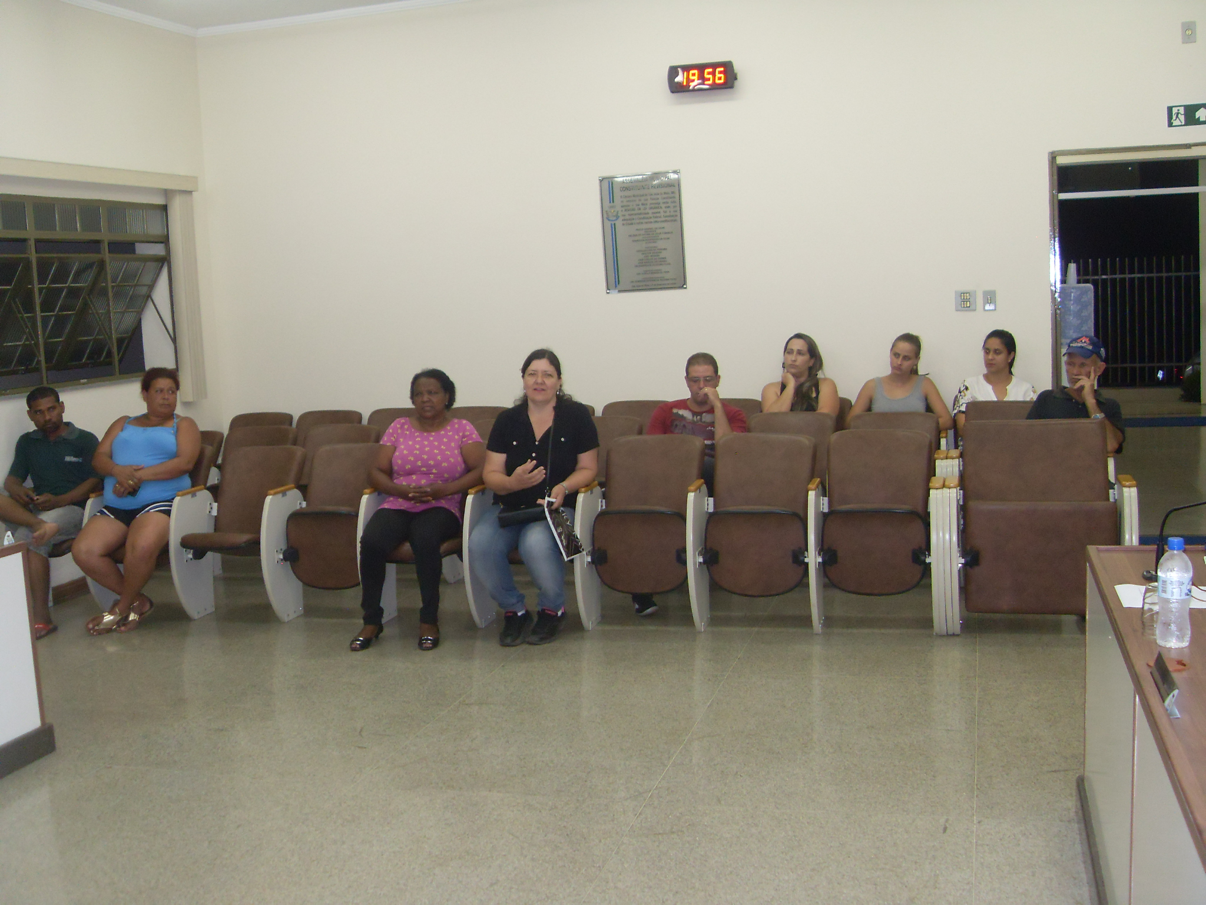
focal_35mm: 37
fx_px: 1289
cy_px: 452
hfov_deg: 50.1
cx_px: 603
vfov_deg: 38.7
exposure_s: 1/45
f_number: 2.8
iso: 200
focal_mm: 6.3
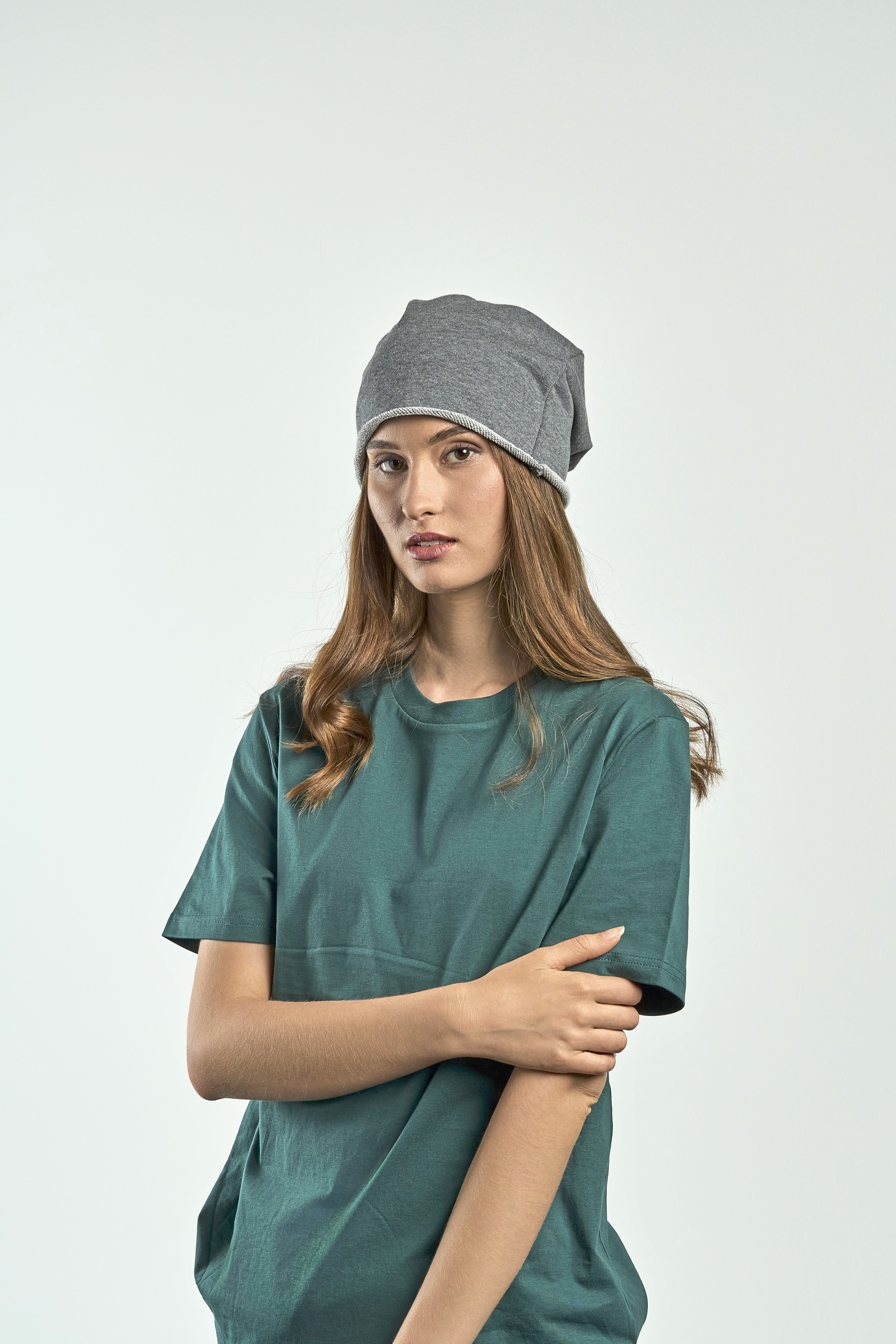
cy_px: 672
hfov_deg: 18.2
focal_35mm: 75
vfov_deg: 27.0
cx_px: 448
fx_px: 2800
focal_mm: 50
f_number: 9
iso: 320
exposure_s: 1/160
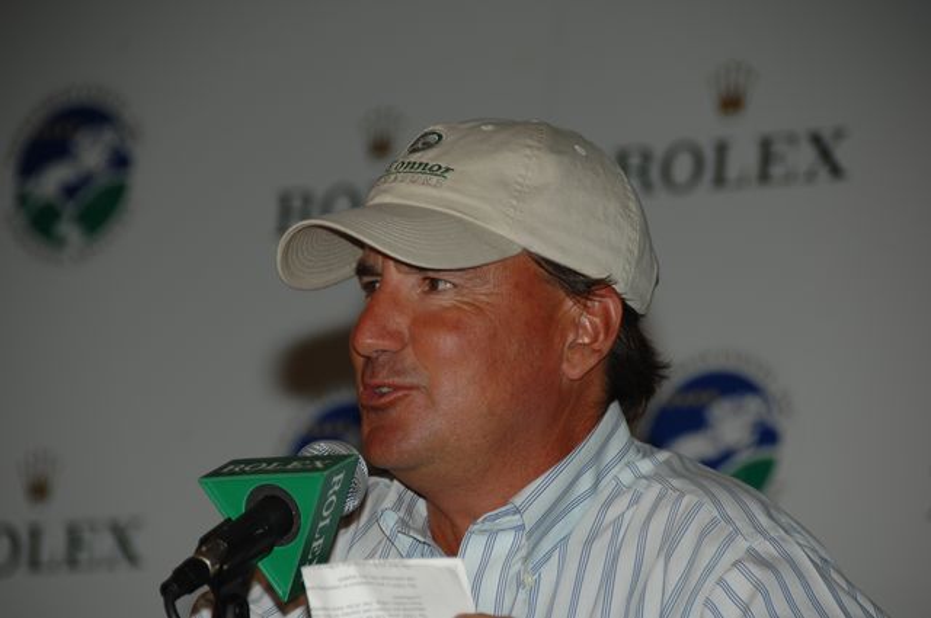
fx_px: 7748
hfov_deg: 6.9
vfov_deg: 4.6
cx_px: 466
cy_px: 309
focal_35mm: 300
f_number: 5.6
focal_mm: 200
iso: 200
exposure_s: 1/125
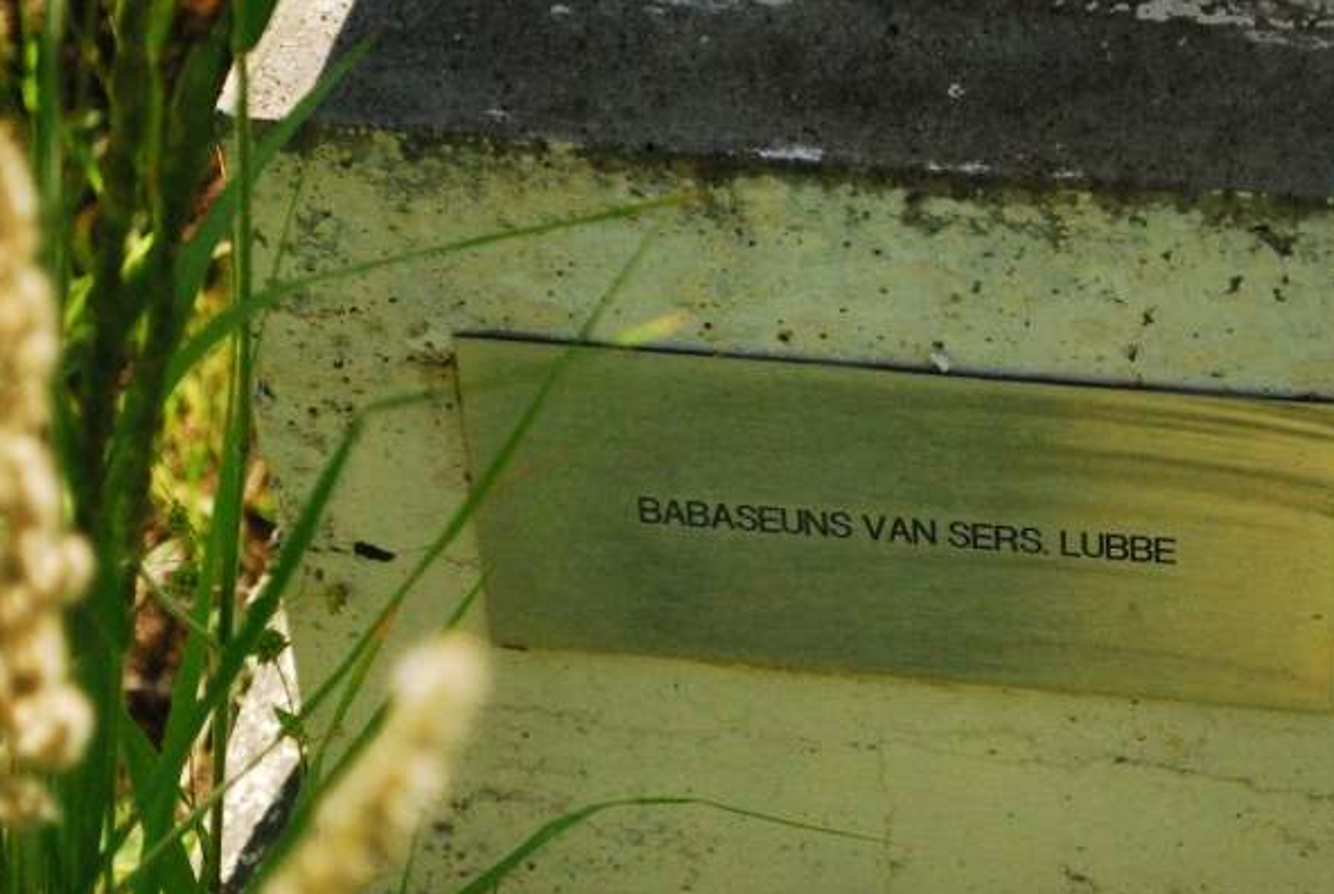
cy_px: 590
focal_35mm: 143
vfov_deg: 9.6
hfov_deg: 14.3
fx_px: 5302
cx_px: 858
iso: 1600
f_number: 5.6
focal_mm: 55
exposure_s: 1/4000
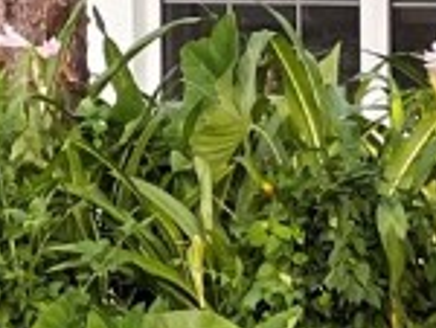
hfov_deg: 3.8
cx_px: 683
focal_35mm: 524
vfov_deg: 2.8
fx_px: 6611
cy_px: -305
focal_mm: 9
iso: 80
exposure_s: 1/121
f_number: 2.8
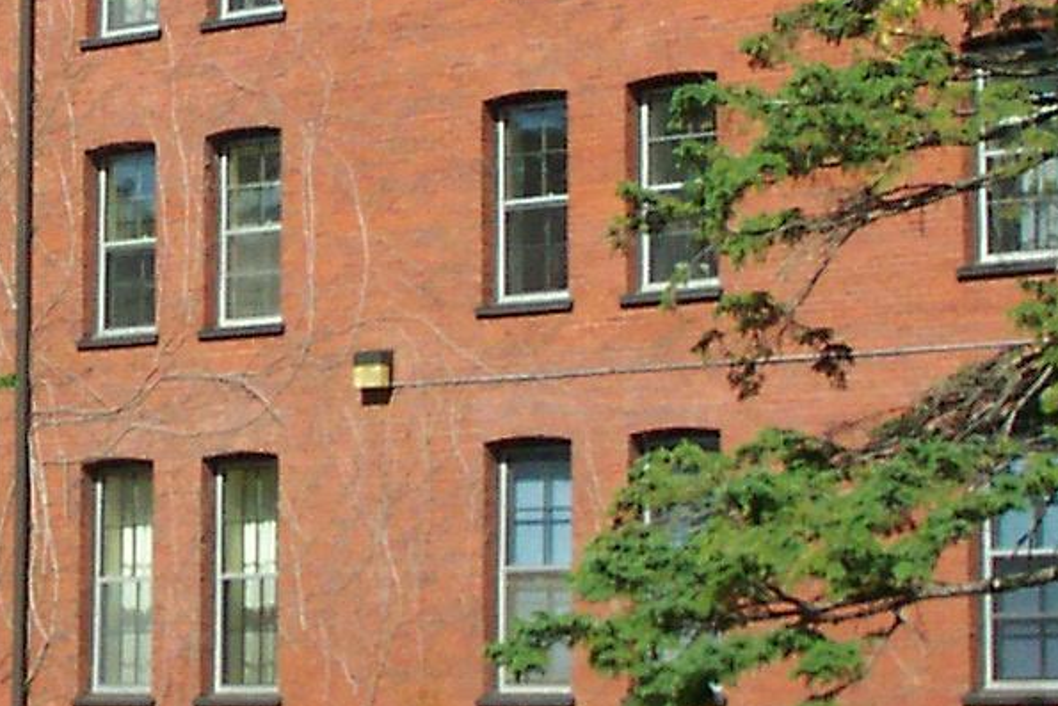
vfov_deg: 9.5
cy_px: 231
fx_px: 4233
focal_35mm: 144
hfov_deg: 13.9
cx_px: -110
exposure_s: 1/180
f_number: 9.5
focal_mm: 7.5
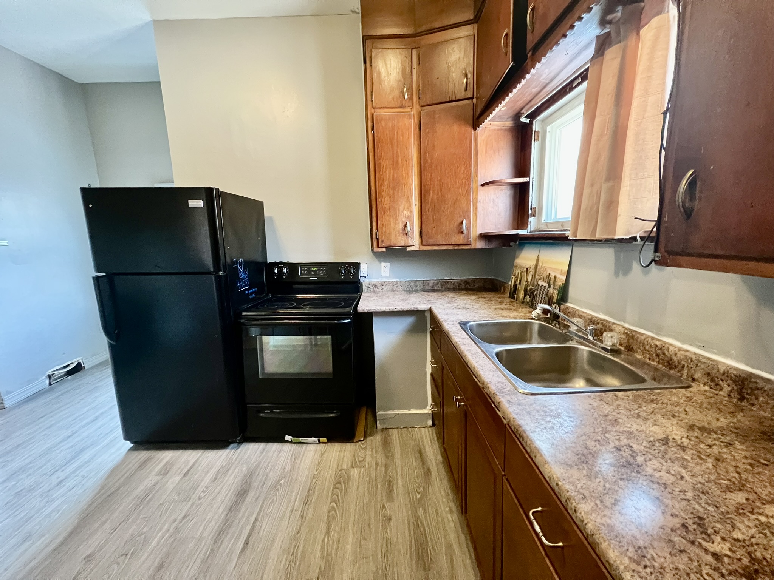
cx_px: 387
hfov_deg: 106.2
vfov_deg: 89.9
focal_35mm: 13
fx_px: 291
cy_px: 290
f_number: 1.8
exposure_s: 1/40
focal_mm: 1.57
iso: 800
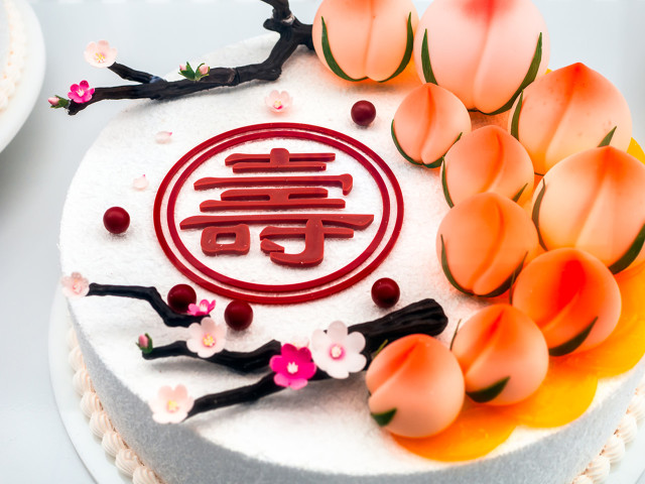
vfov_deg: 29.1
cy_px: 242
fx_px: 932
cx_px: 322
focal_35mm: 50
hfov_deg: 38.2
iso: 200
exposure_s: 1/320
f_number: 3.2
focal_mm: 25
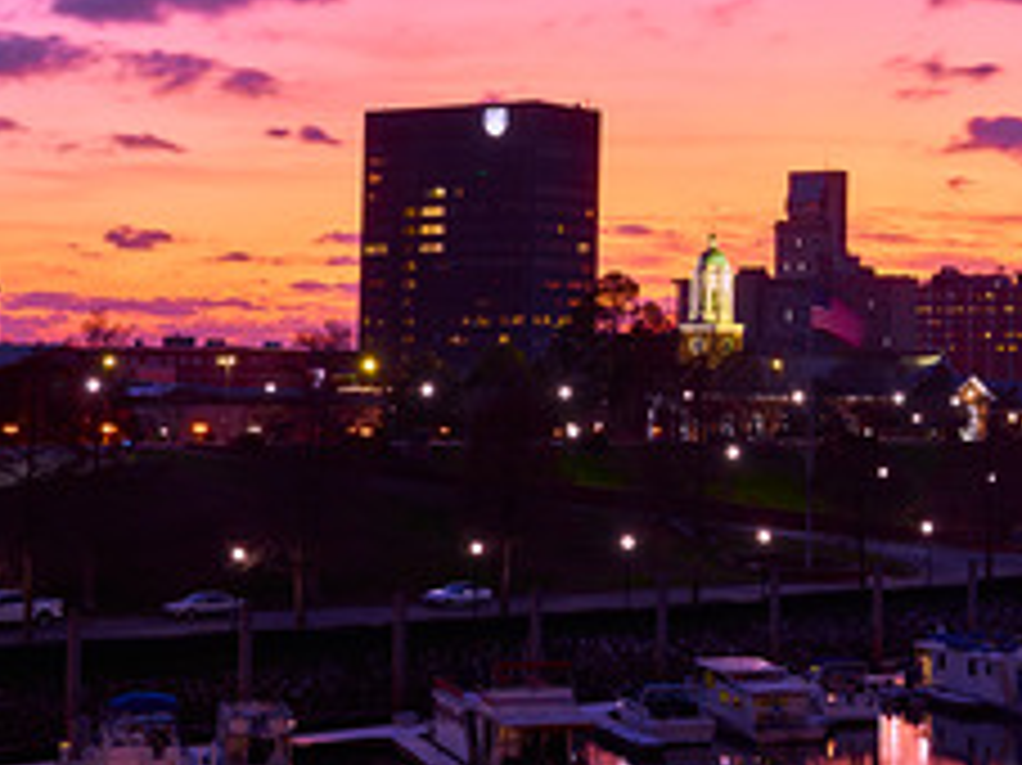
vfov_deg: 16.5
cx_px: 950
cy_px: 243
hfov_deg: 21.5
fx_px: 2626
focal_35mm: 89
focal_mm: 35
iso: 100
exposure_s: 5
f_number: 14
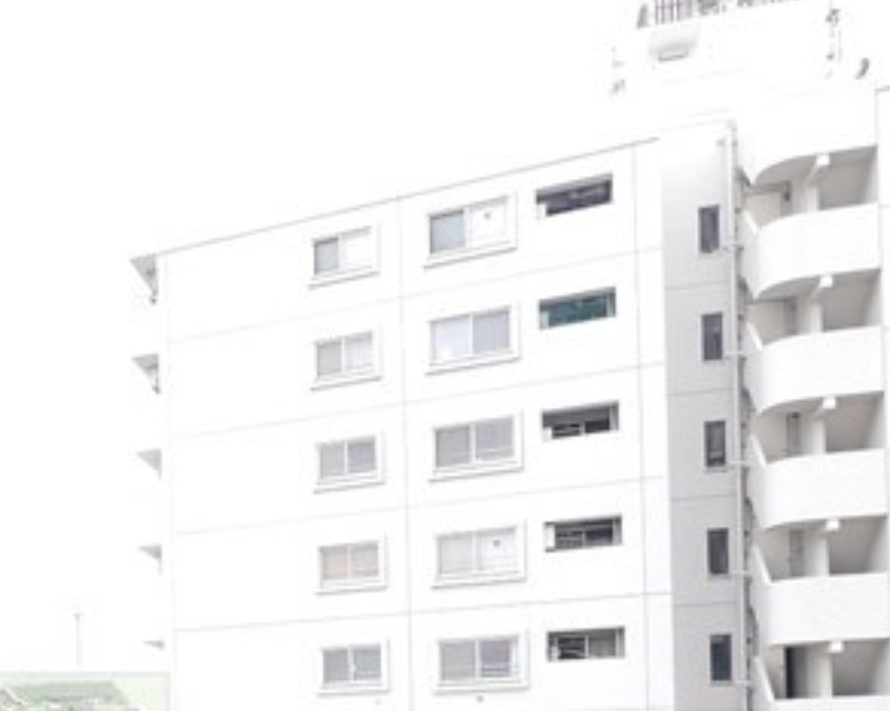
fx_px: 1263
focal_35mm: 48
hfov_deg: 36.0
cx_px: 55
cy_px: 787
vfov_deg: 28.5
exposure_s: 1/125
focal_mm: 7
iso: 160
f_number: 4.5
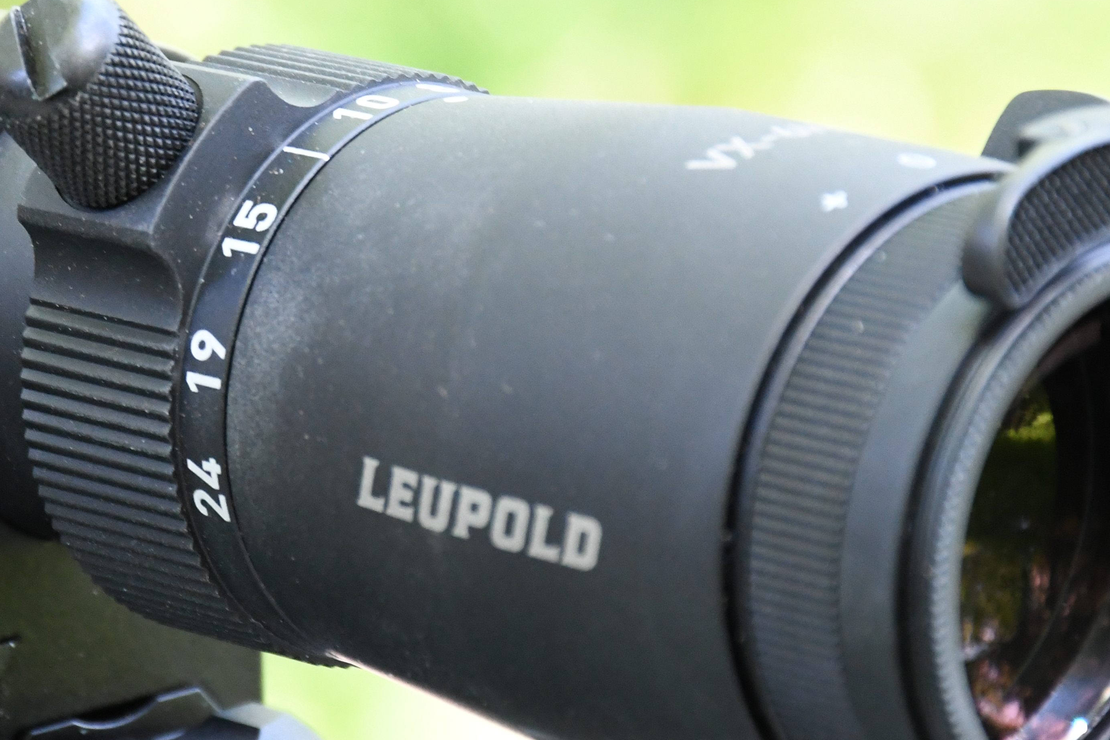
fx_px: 10453
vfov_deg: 4.1
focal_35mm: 339
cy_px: 156
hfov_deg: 6.1
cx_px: 147
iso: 2800
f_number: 10
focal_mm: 112
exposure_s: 1/60
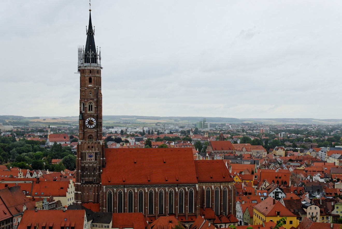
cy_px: 114
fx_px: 457
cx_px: 171
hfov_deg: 41.1
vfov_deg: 28.2
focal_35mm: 48
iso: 100
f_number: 8
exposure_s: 1/90
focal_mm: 32
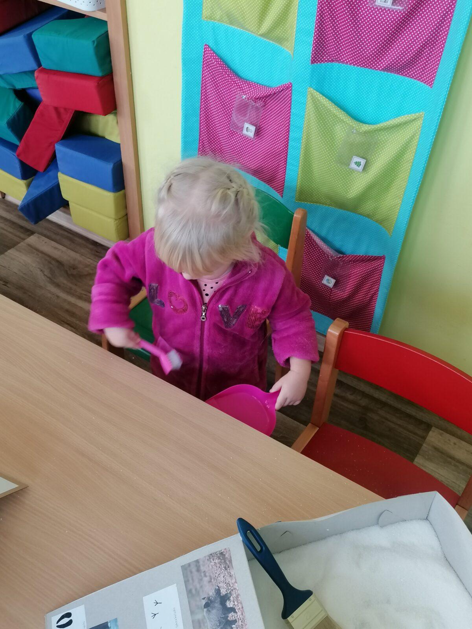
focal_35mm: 36
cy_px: 314
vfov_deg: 51.4
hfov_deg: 39.7
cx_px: 236
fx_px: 654
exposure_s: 1/50
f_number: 1.8
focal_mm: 4.75
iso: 160
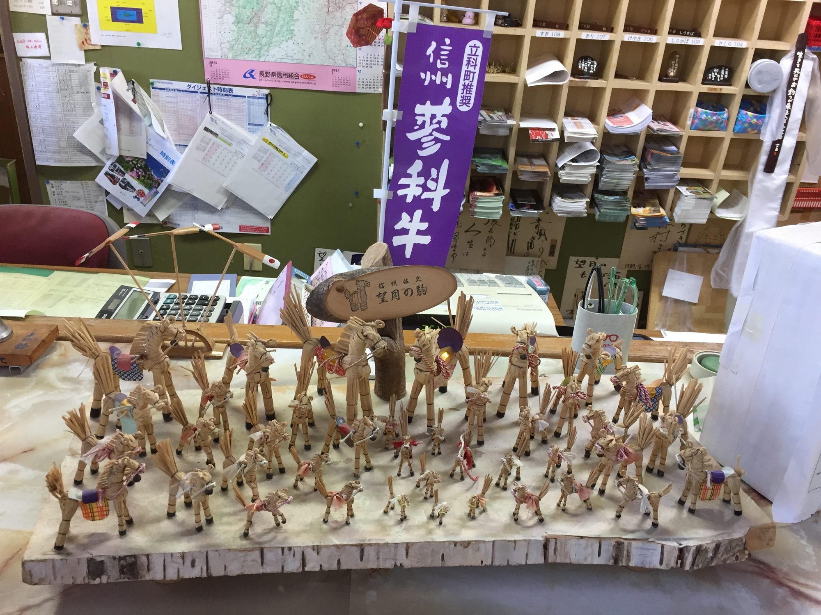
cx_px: 410
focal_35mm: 29
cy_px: 308
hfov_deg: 61.7
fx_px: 688
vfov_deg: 48.2
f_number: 2.2
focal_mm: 4.15
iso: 80
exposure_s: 1/30
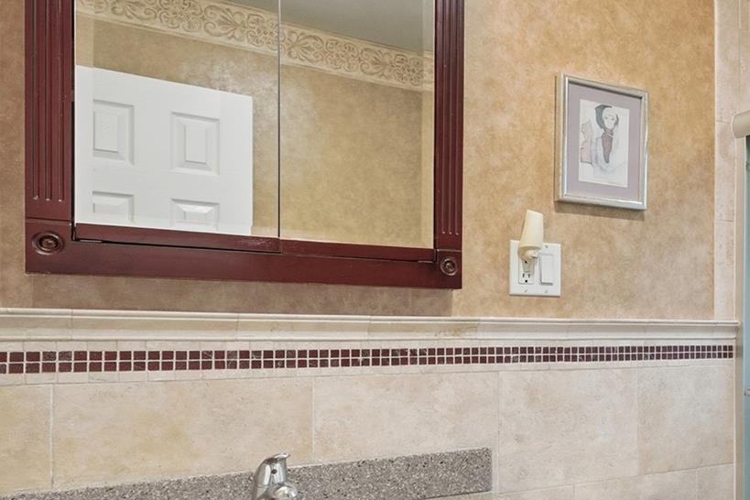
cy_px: 331
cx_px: 777
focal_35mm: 35
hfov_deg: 44.7
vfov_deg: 37.5
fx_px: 729
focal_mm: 14
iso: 640
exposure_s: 1/160
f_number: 8
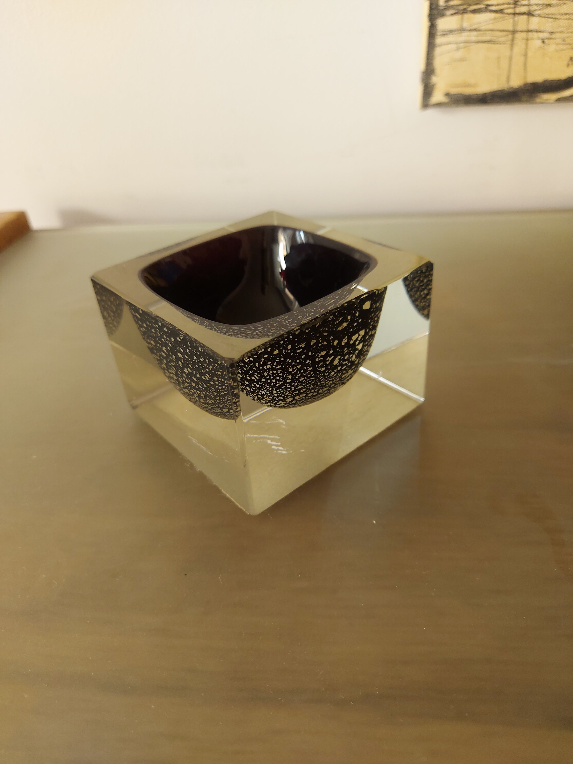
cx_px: 286
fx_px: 530
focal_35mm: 24
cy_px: 382
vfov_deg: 71.6
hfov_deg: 56.8
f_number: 1.8
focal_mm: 5.23
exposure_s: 1/50
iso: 160
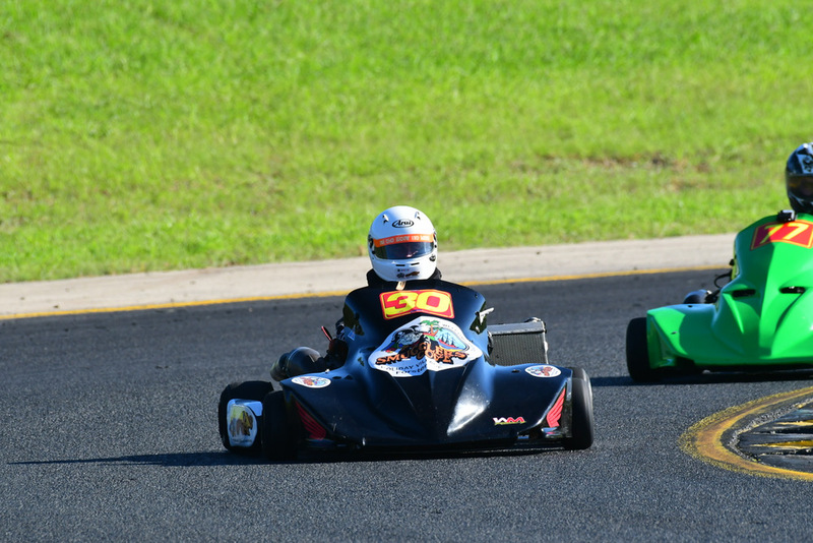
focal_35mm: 750
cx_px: 406
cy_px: 272
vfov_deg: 1.8
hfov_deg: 2.7
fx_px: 16943
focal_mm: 500
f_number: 10
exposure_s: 1/640
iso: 640
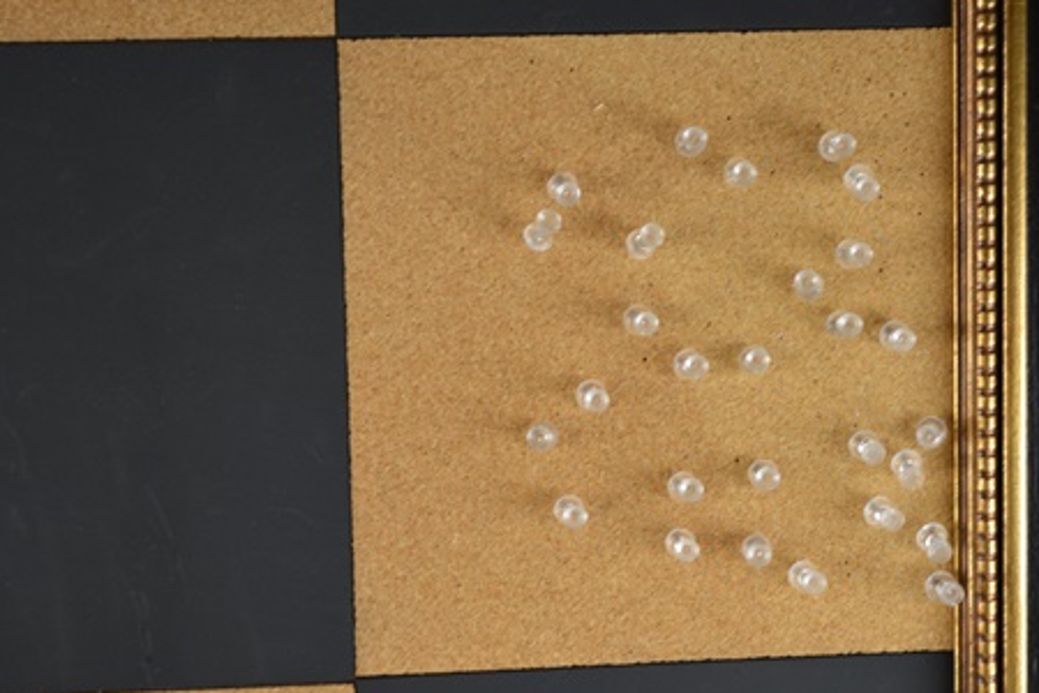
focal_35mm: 84
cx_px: 554
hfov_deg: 24.2
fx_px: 2424
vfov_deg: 16.3
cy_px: 388
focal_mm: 42
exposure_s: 1/80
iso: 400
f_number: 5.3
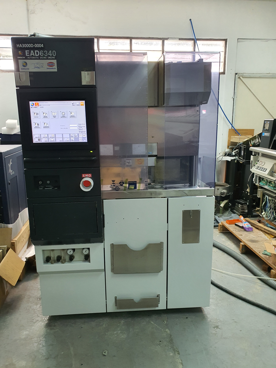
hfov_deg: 53.1
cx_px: 138
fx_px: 276
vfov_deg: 67.3
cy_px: 184
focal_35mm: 26
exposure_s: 1/50
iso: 250
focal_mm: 4.3
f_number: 2.4
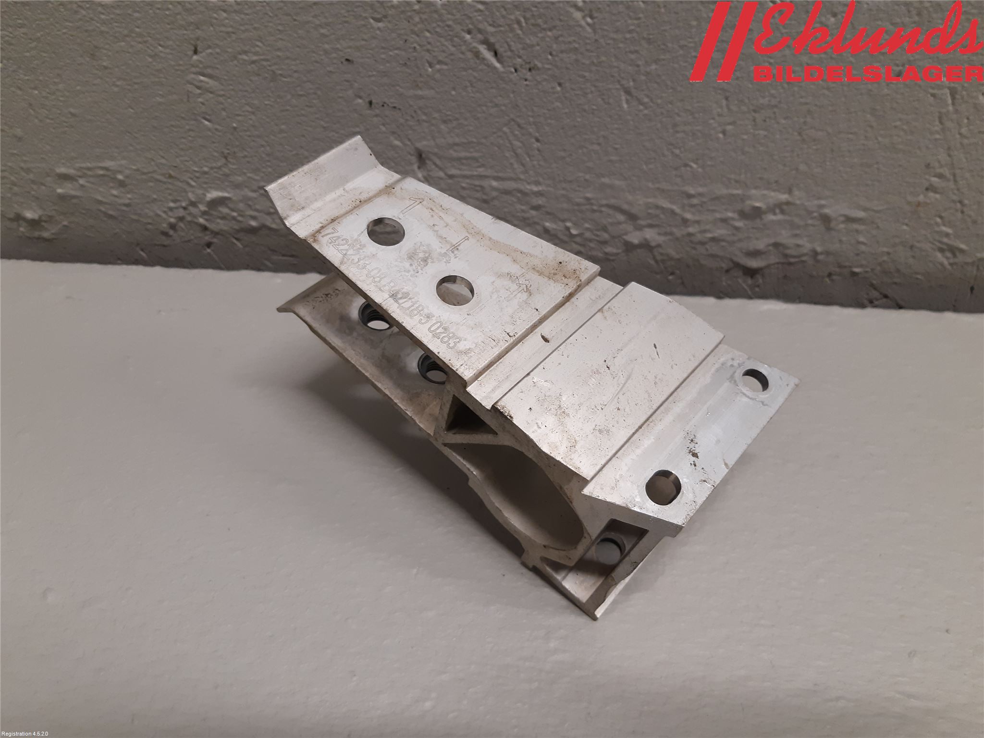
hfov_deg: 67.3
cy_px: 369
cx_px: 492
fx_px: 739
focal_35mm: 26
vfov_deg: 53.1
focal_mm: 3.93
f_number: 1.7
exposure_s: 1/50
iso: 125
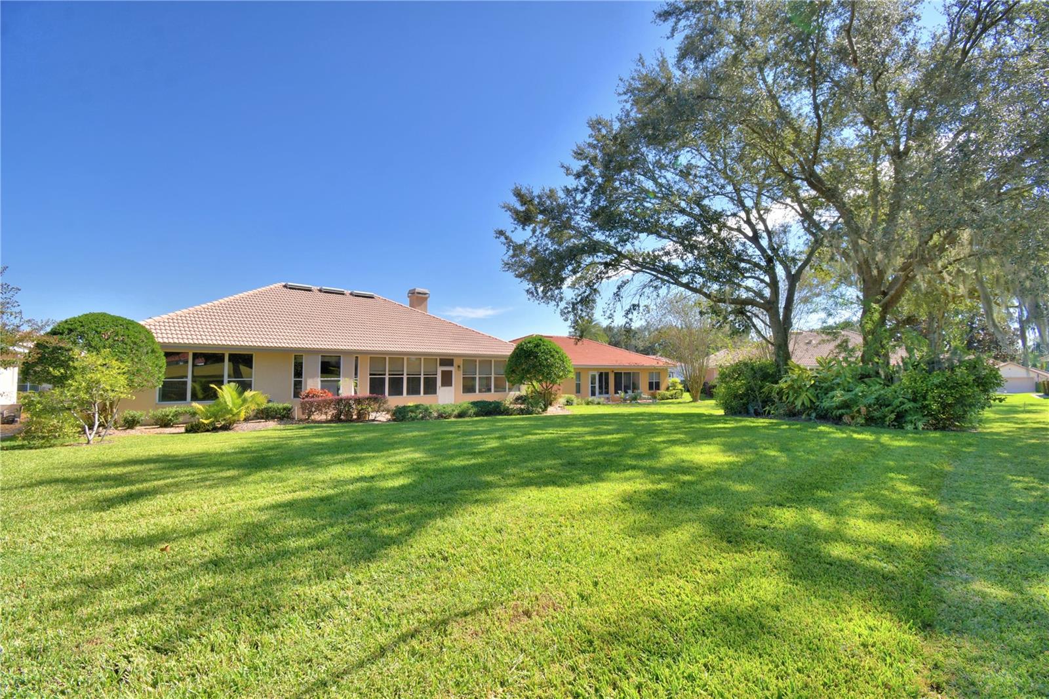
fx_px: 437
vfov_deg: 77.3
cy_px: 350
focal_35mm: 15
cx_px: 524
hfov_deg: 100.4
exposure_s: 1/250
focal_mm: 10
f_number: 9
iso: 100
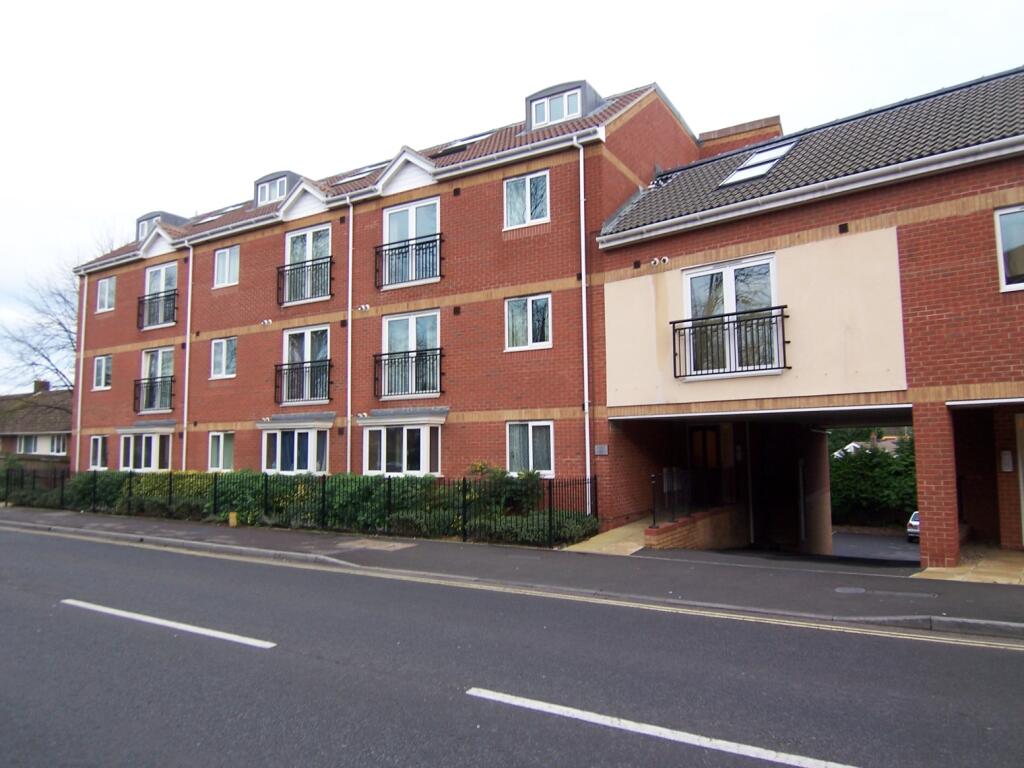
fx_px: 680
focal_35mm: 23
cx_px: 512
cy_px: 384
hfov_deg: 73.9
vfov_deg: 58.9
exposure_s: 1/60
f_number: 2.8
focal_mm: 3.8
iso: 64
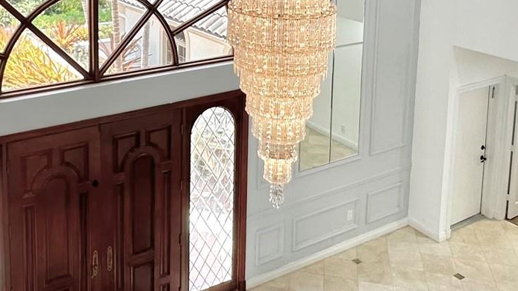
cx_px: 176
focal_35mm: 45
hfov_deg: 44.9
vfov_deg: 24.6
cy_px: -32
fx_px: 618
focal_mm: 2.22
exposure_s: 1/120
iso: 64
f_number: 2.2
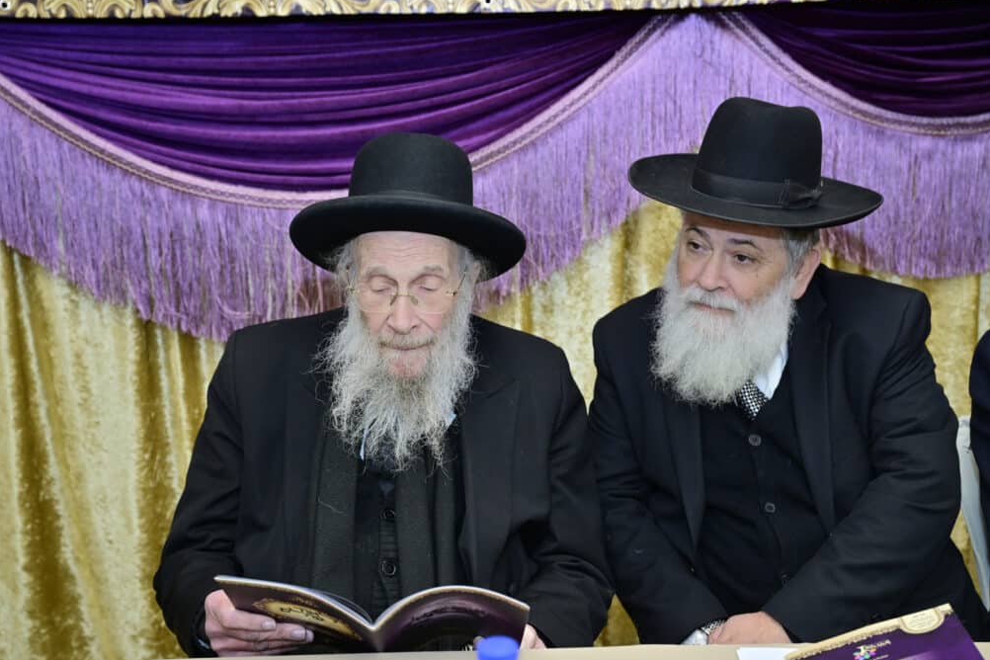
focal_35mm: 46
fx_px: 1265
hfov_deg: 42.7
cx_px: 489
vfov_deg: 29.2
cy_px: 332
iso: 500
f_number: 4.5
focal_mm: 45
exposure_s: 1/200
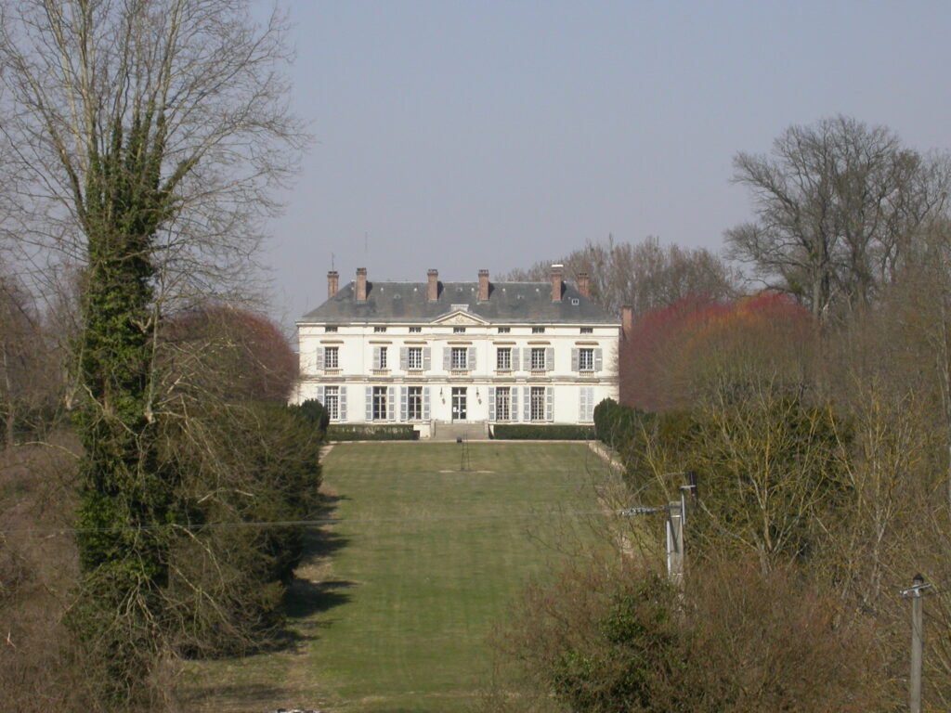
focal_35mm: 154
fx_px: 4231
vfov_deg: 9.6
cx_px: 476
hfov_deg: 12.8
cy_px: 356
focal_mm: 31.9
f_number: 7.3
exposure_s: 1/454
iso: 100
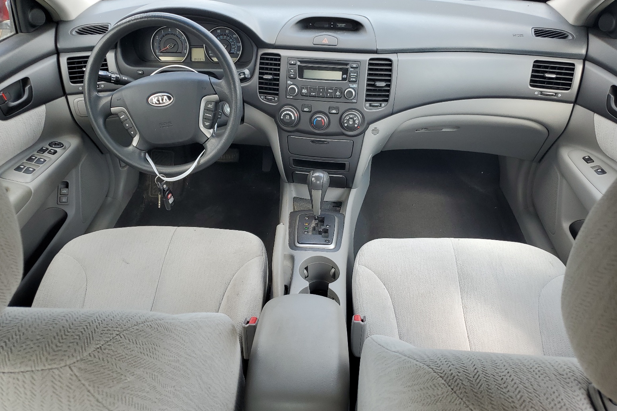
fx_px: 480
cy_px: 215
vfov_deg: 46.4
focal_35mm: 28
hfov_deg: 65.5
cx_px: 318
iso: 50
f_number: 1.5
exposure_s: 1/238
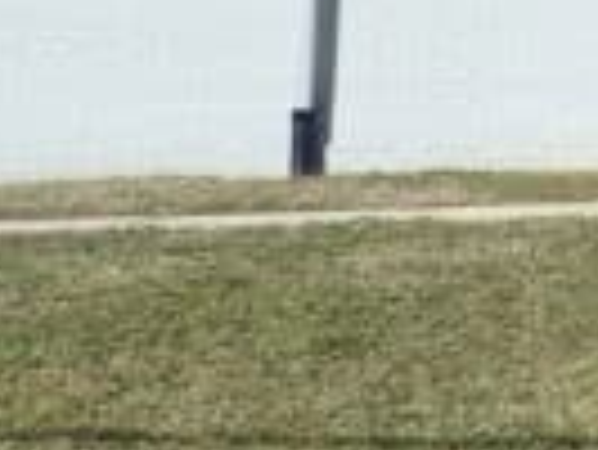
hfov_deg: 15.4
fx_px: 1954
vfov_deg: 12.1
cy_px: -360
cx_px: 1025
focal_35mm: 113
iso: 100
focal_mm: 4.5
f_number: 8
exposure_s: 1/200
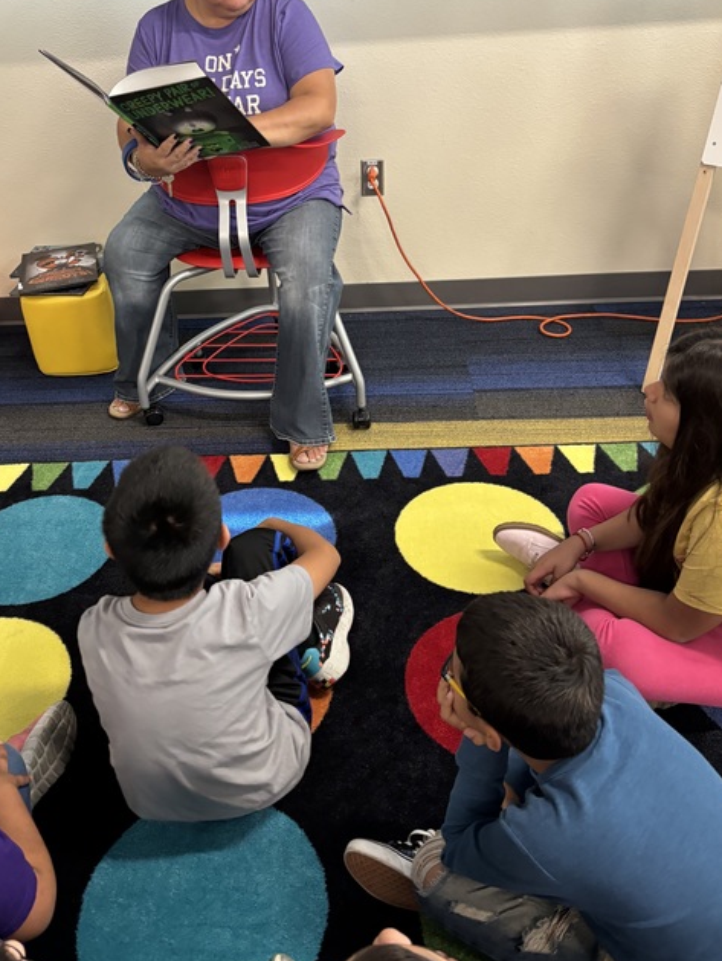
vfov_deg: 55.0
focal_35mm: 33
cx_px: 298
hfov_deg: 42.8
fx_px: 917
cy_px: 392
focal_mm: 5.96
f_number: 1.6
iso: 320
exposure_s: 1/60
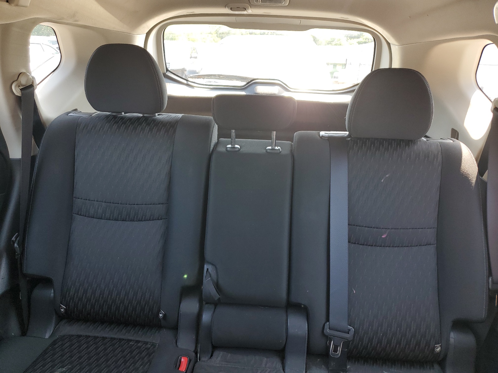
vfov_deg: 53.1
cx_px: 249
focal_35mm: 26
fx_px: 374
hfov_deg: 67.3
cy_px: 186
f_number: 1.5
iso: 52
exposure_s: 1/120
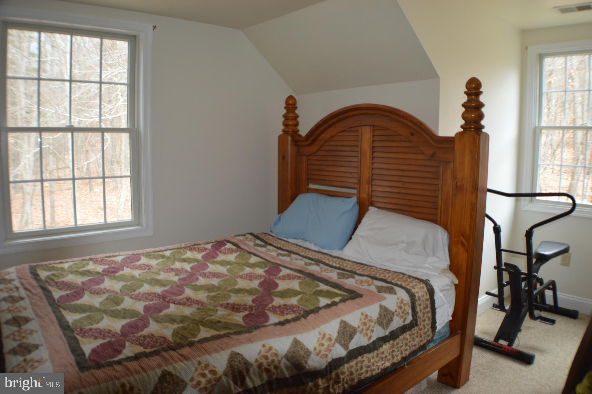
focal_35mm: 33
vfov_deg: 39.9
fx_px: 542
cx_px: 296
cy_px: 197
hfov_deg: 57.3
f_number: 3.8
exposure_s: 1/60
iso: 450
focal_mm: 22
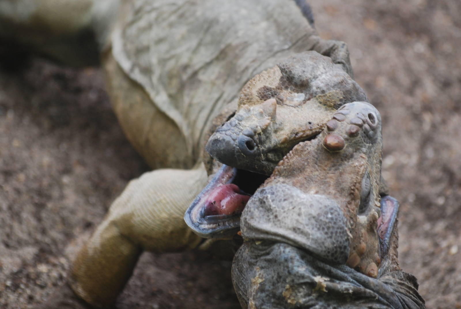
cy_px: 154
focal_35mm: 292
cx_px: 230
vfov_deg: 4.7
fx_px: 3750
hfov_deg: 7.0
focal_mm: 195
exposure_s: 1/160
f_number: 5
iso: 400
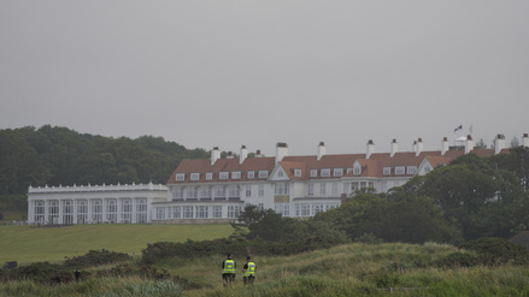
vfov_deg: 5.0
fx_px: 3423
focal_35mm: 244
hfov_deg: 8.8
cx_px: 307
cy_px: 167
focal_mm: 200
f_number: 2.8
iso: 200
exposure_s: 1/6400
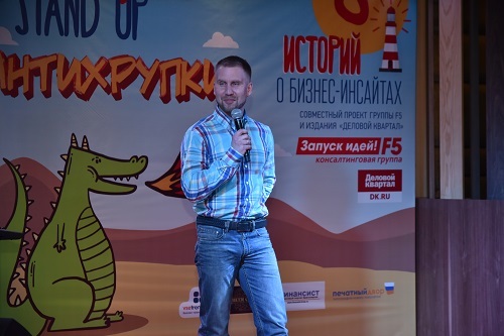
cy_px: 168
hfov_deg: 23.9
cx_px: 252
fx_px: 1190
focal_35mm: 85
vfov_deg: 16.1
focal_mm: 85
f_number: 4.5
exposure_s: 1/160
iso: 1250
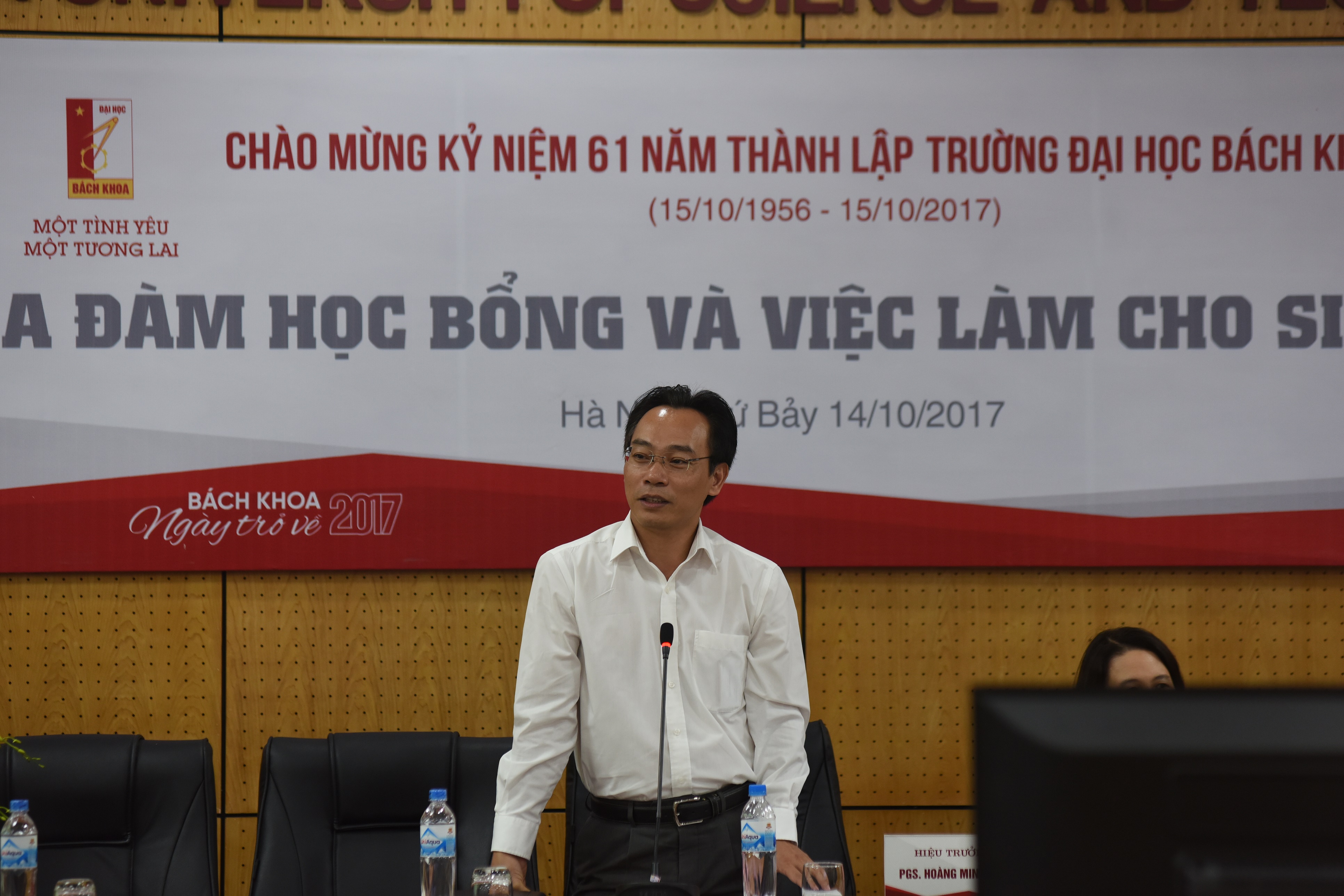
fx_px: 5413
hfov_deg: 14.2
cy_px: 448
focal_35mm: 145
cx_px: 672
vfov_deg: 9.5
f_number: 4
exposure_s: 1/160
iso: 1000
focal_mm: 145
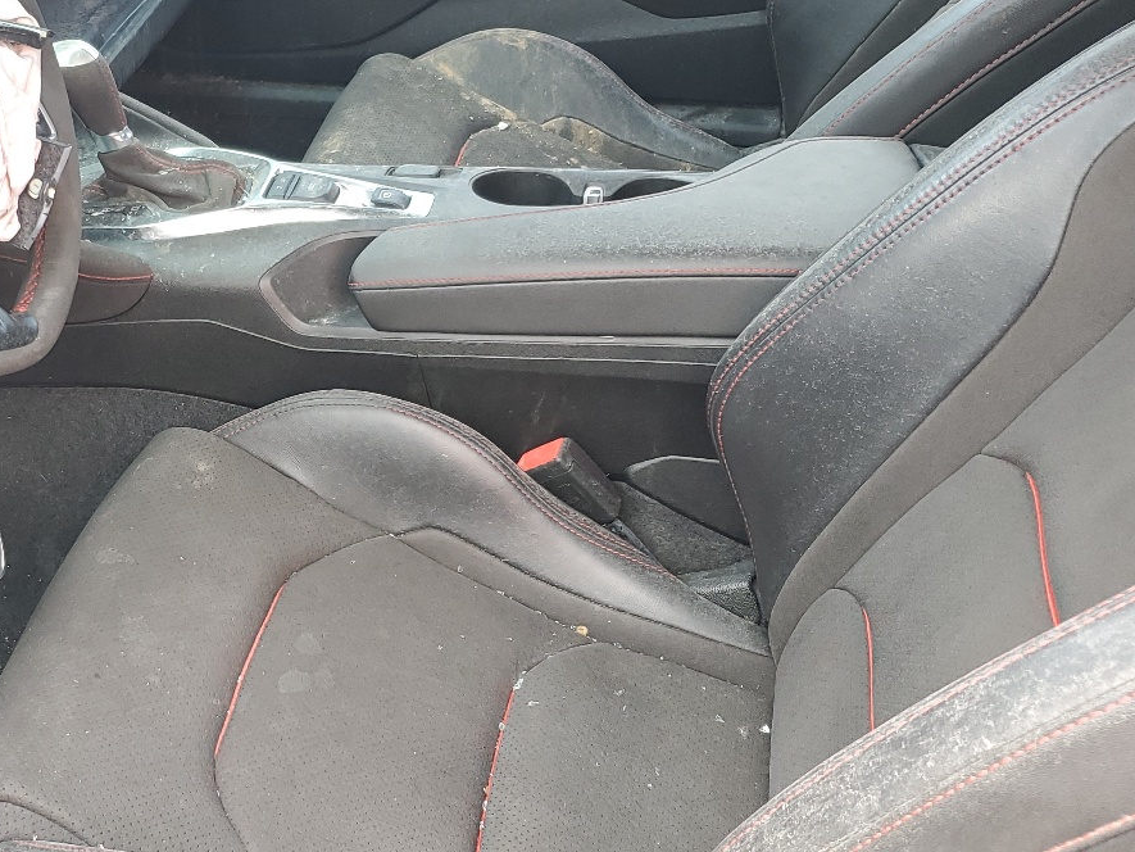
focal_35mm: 47
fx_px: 1541
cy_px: 472
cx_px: 201
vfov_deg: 30.9
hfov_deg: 38.6
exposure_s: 1/120
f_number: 1.5
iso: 55
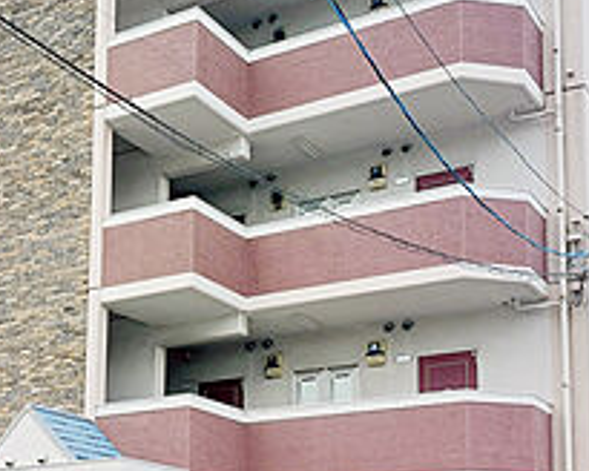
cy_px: 202
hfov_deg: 32.1
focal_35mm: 58
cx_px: 184
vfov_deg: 26.2
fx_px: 1011
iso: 25
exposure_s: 1/460
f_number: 1.8
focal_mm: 5.23
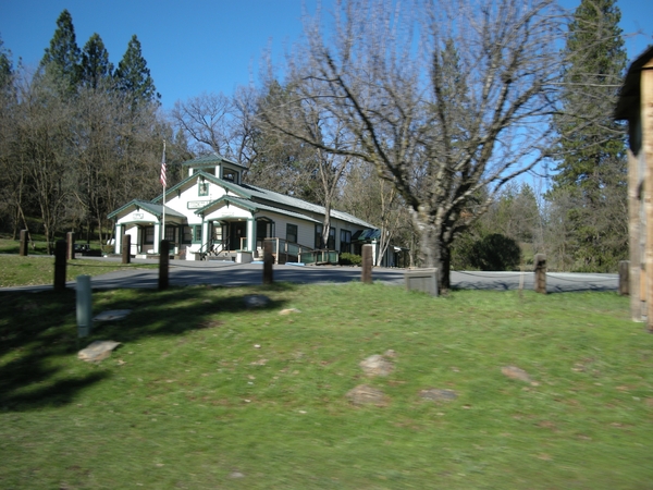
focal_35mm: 37
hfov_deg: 50.1
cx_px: 326
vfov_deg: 38.7
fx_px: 698
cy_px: 245
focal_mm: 7.9
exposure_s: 1/193
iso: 64
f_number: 2.8
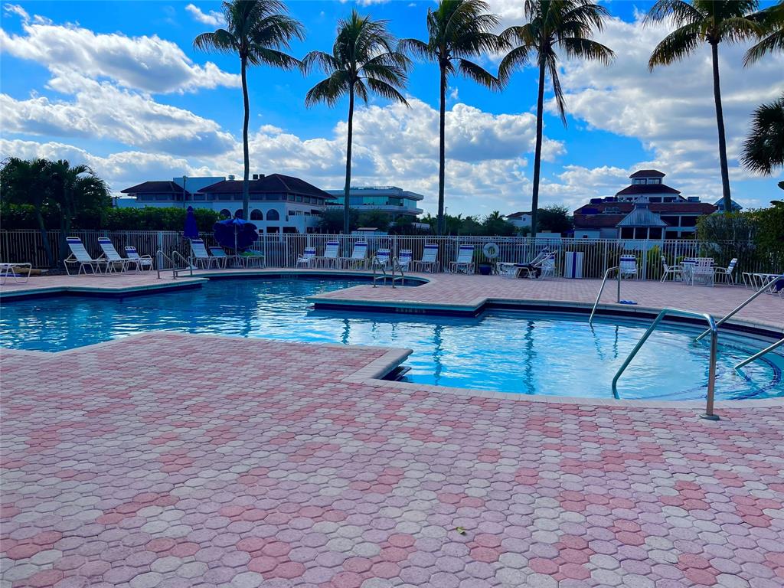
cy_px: 294
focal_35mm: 25
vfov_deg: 54.9
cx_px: 392
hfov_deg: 69.4
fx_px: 566
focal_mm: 5.1
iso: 32
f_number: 1.6
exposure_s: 1/5376
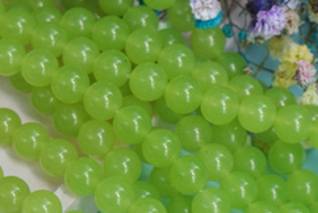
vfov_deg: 10.5
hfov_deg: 15.6
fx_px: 1158
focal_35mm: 131
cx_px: 124
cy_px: 101
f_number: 6.3
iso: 100
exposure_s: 1/80
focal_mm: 47
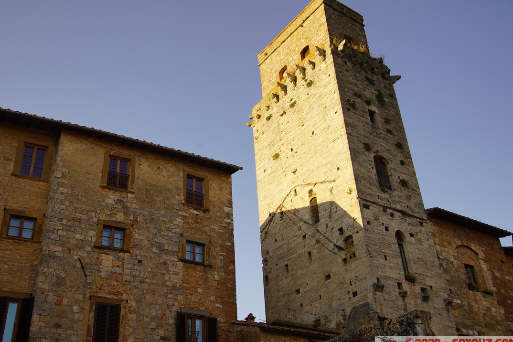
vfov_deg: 35.0
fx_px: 541
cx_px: 235
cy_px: 161
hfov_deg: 50.6
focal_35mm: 38
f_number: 7.1
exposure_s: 1/200
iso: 100
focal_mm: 34
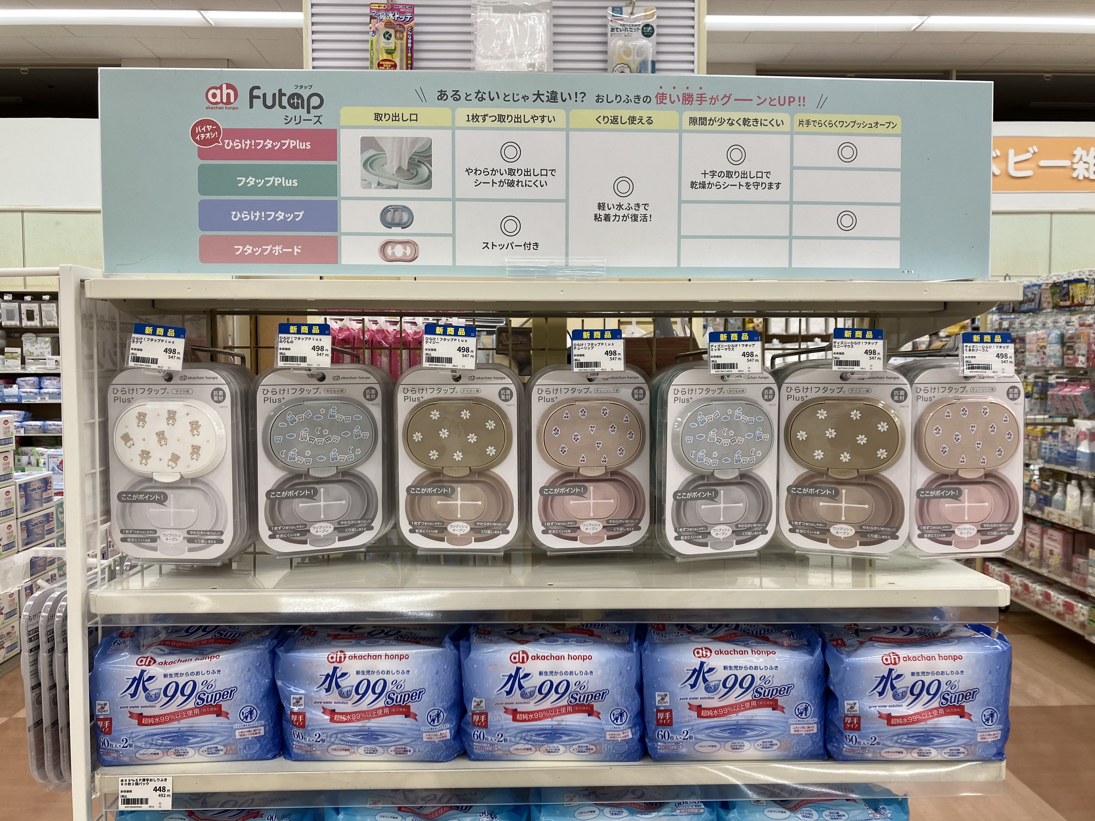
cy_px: 410
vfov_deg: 49.7
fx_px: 886
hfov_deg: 63.4
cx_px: 548
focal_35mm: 28
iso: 32
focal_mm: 3.99
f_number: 1.8
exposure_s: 1/120
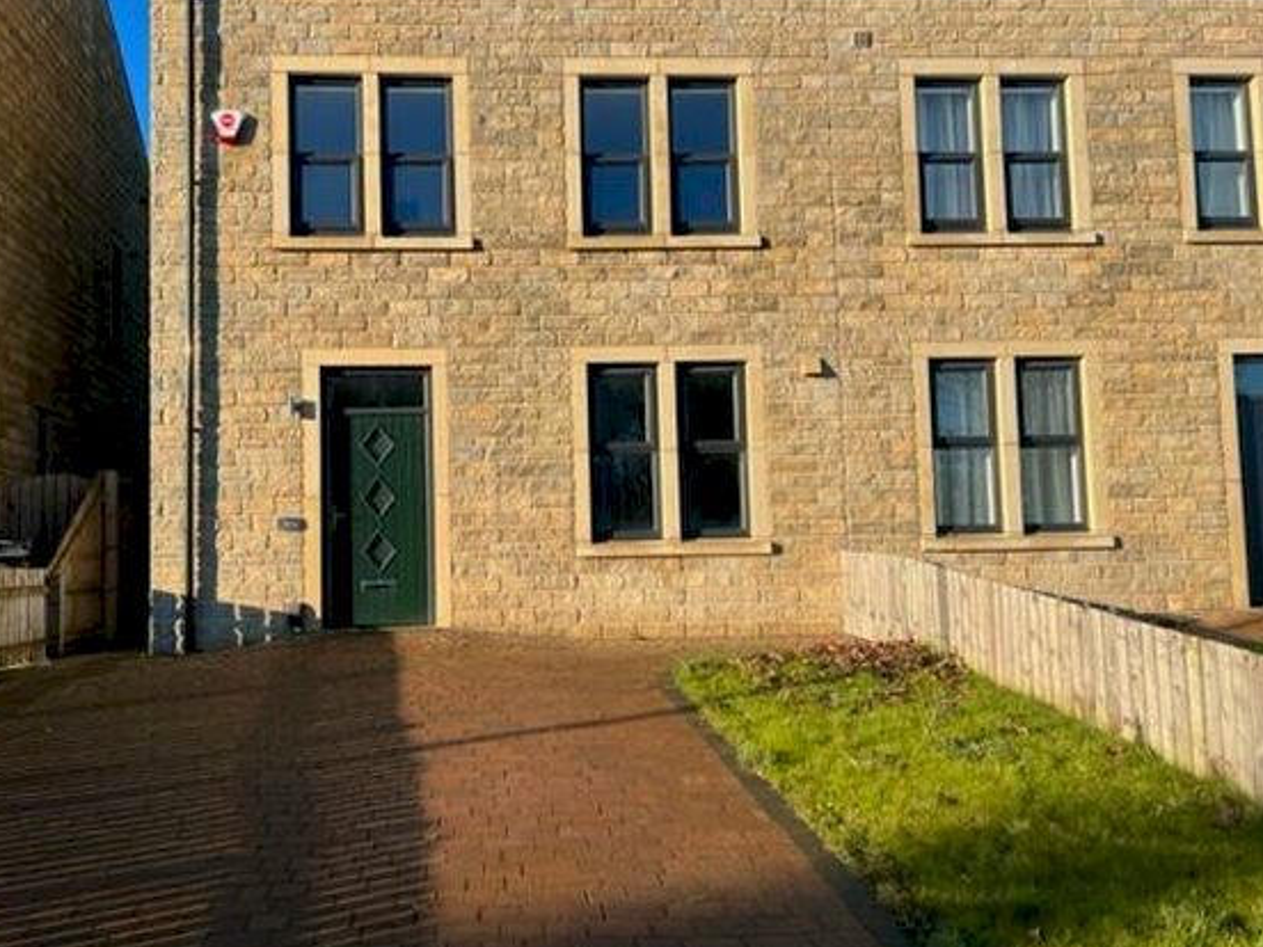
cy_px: 465
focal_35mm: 33
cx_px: 533
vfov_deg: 42.9
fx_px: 1204
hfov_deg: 55.1
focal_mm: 5.7
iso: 50
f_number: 1.5
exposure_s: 1/2299
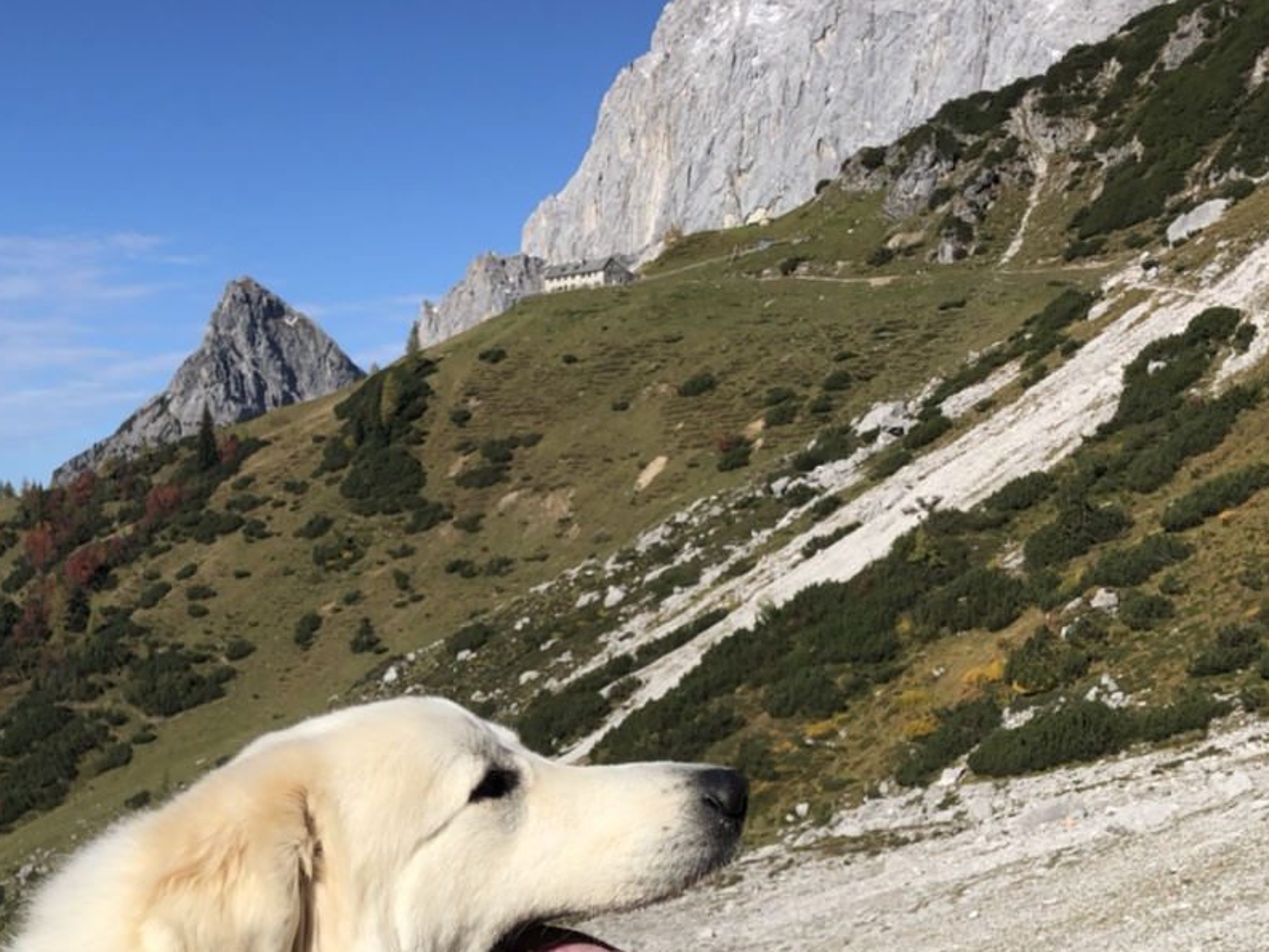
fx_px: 1943
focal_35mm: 53
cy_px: 758
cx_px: 437
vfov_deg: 27.0
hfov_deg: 35.9
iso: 25
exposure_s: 1/3205
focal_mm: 3.99
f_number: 1.8
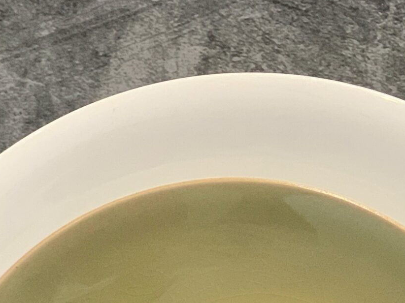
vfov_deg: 9.0
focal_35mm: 162
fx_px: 1895
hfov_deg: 11.9
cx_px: 514
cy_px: 430
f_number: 2.4
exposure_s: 1/50
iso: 160
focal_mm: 6
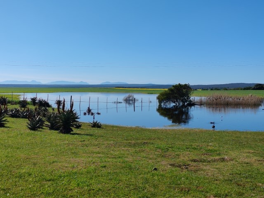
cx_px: 132
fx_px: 412
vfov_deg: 27.0
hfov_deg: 35.5
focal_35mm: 54
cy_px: 99
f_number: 1.9
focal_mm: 6.12
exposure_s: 1/940
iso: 50
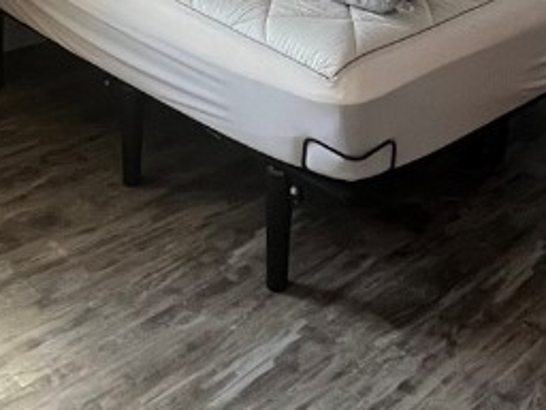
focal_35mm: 52
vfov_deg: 23.2
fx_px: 820
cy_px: -188
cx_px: 294
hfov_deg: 36.8
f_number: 1.8
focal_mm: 1.57
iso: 250
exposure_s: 1/60
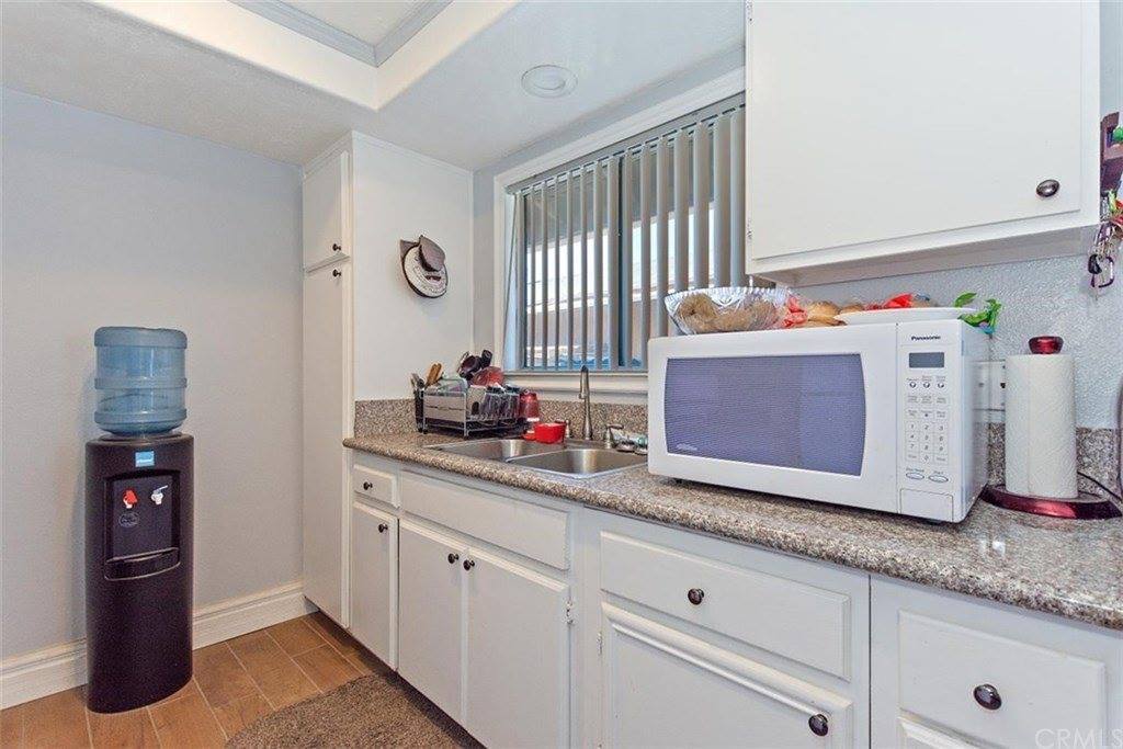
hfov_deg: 100.4
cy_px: 374
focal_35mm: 15
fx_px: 468
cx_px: 562
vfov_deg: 77.3
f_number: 4.5
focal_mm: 10
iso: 125
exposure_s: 1/125
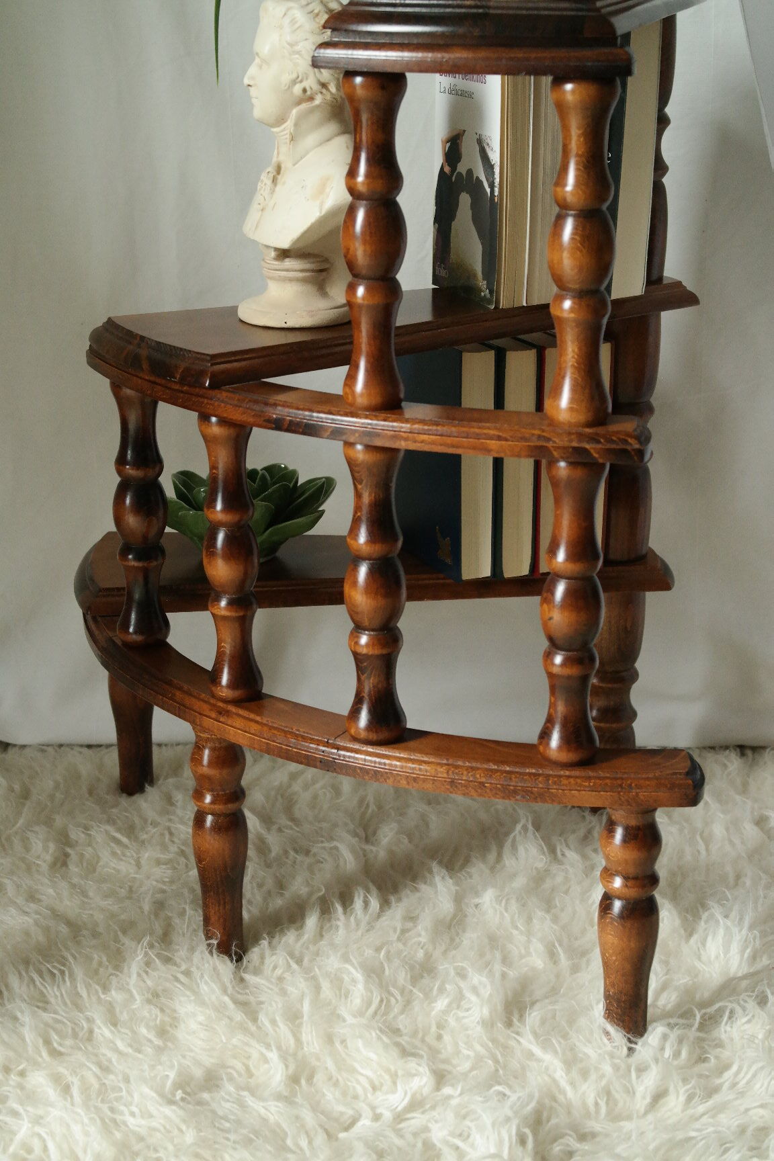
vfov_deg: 29.2
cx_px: 387
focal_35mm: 69
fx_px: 2225
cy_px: 580
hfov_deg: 19.7
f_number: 5.6
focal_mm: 45
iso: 1600
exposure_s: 1/30
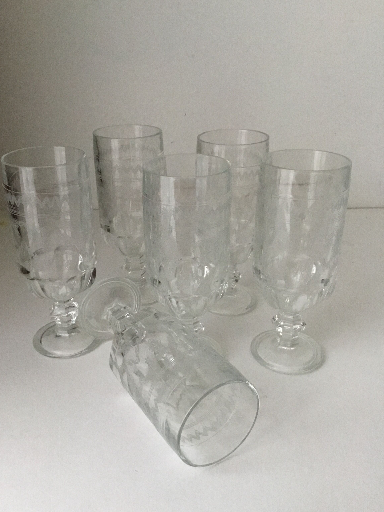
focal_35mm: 33
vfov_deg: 55.3
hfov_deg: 42.9
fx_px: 488
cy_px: 256
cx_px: 181
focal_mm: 3.3
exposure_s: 1/33
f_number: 2.4
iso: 200
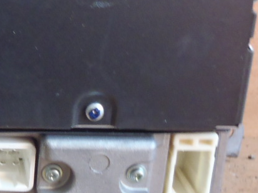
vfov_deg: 12.9
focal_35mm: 115
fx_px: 857
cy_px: 56
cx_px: -71
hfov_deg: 16.3
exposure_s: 1/13
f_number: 4.7
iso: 200
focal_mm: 6.64
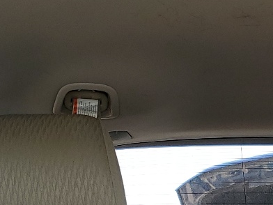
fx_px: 836
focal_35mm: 106
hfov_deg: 18.2
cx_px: 262
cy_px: 398
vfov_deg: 12.4
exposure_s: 1/196
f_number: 1.5
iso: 50
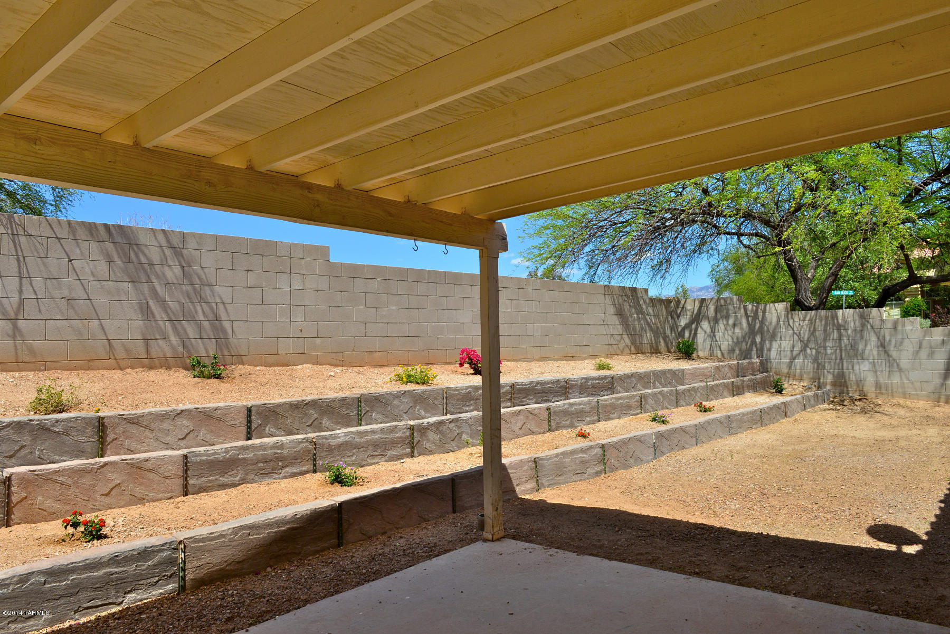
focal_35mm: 24
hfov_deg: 73.7
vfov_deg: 53.2
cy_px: 317
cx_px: 475
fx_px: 633
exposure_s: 1/250
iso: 320
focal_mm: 24
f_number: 14
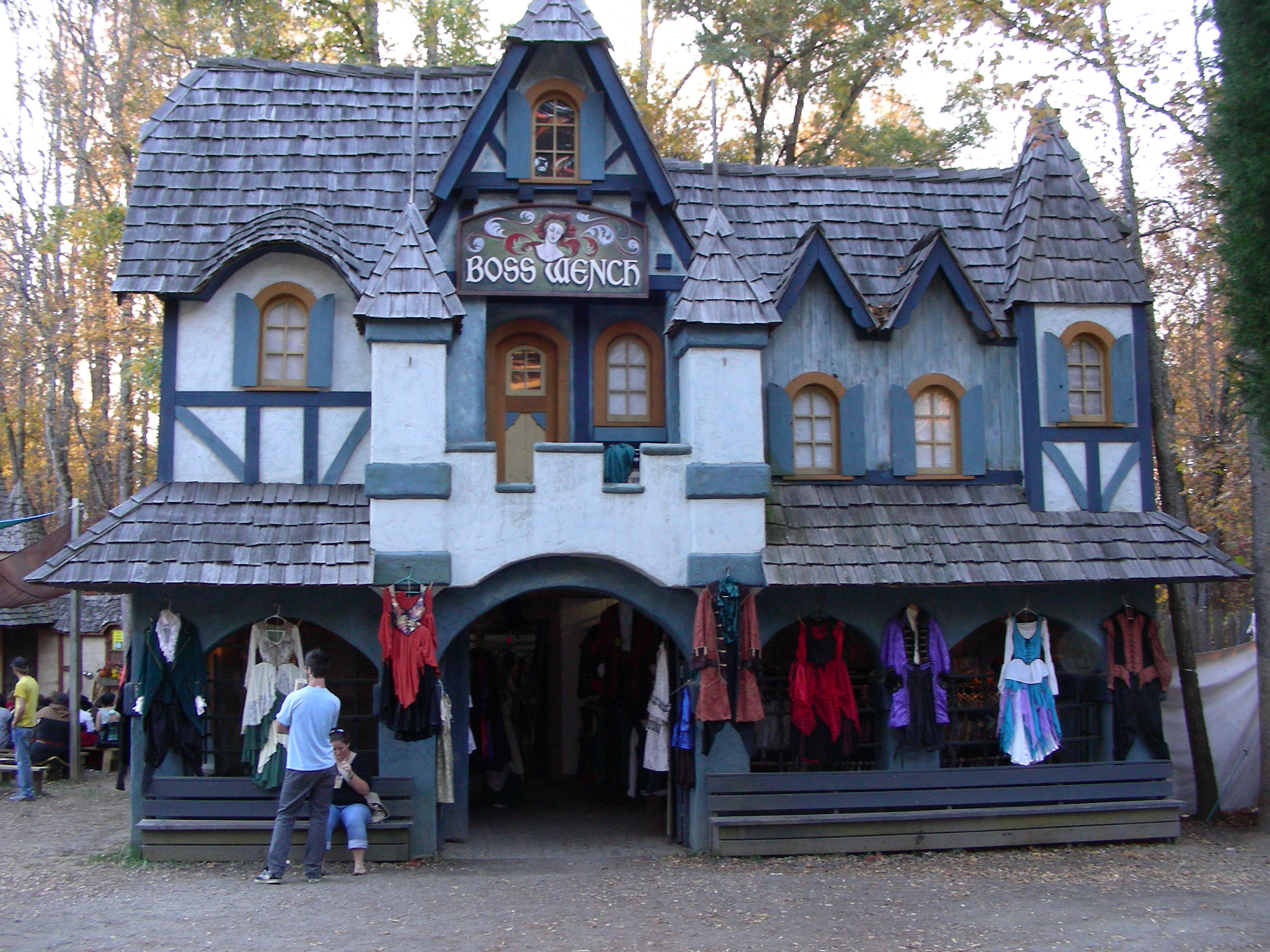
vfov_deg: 37.7
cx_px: 635
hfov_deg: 49.0
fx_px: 1394
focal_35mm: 38
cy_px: 476
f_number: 3.5
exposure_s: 1/30
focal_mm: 6.3
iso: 88
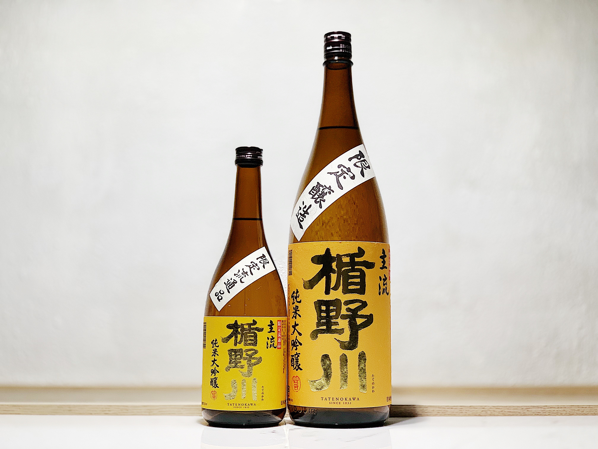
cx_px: 299
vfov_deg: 28.0
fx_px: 898
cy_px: 224
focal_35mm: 52
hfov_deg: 36.8
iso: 100
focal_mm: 6
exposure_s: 1/50
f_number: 2.4
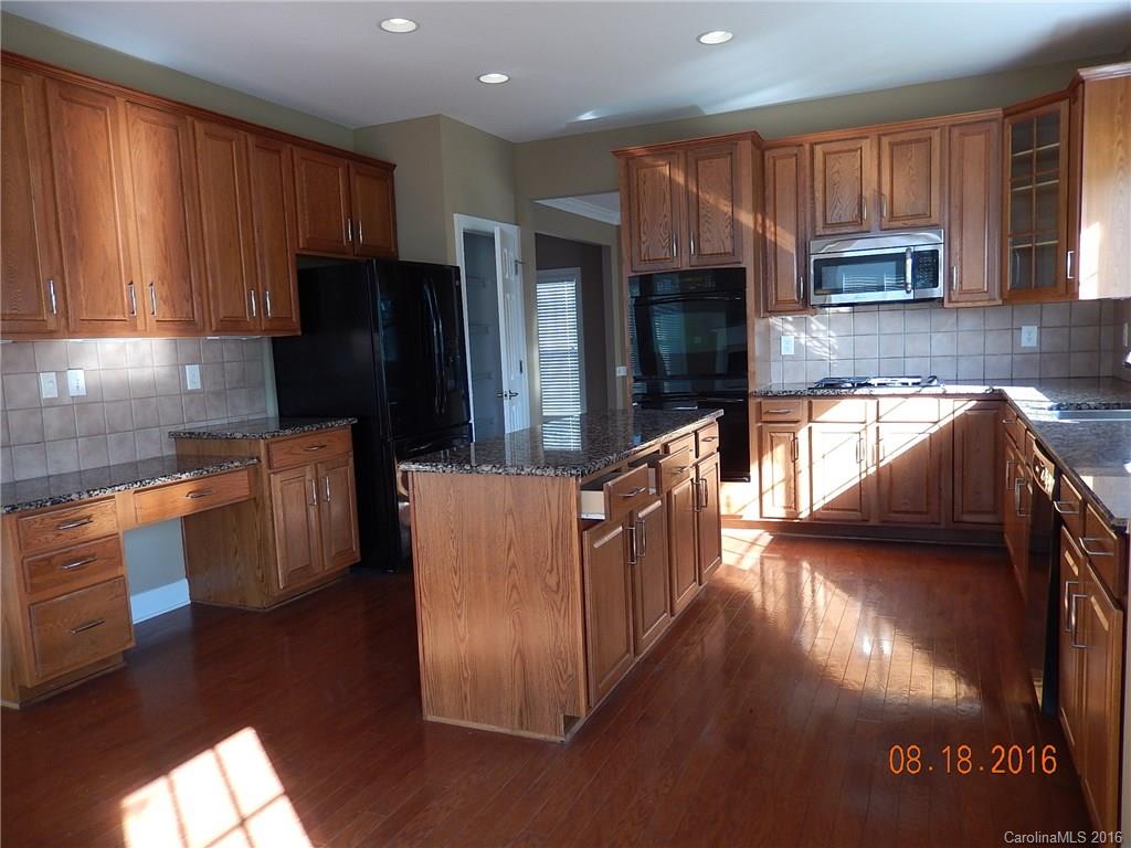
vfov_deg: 54.9
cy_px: 424
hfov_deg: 69.4
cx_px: 566
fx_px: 817
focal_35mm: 25
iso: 125
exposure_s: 1/40
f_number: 3.4
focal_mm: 4.5
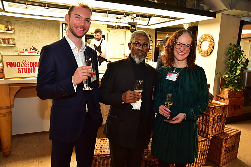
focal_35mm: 28
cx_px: 126
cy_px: 84
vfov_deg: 46.4
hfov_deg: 65.5
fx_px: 195
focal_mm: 28
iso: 1600
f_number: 5
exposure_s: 1/50
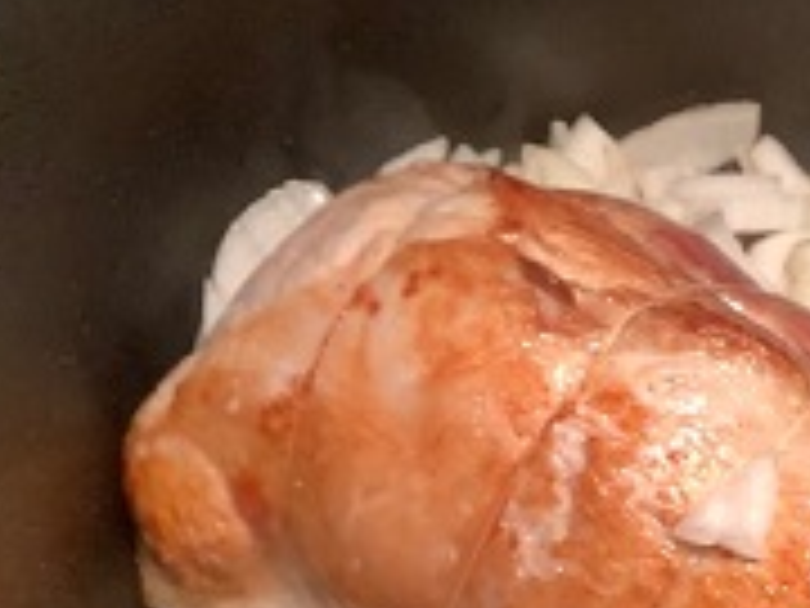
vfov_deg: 21.3
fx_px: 1615
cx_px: 652
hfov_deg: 27.6
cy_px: 369
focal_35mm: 69
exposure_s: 1/60
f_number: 2.4
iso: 100
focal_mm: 3.3
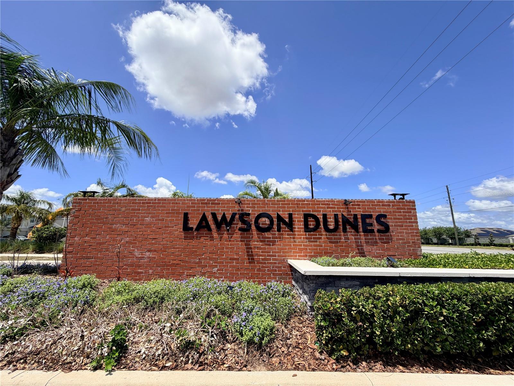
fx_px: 208
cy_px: 193
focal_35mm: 14
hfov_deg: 102.1
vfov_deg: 85.7
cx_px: 257
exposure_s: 1/876
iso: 20
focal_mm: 2.22
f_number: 2.2
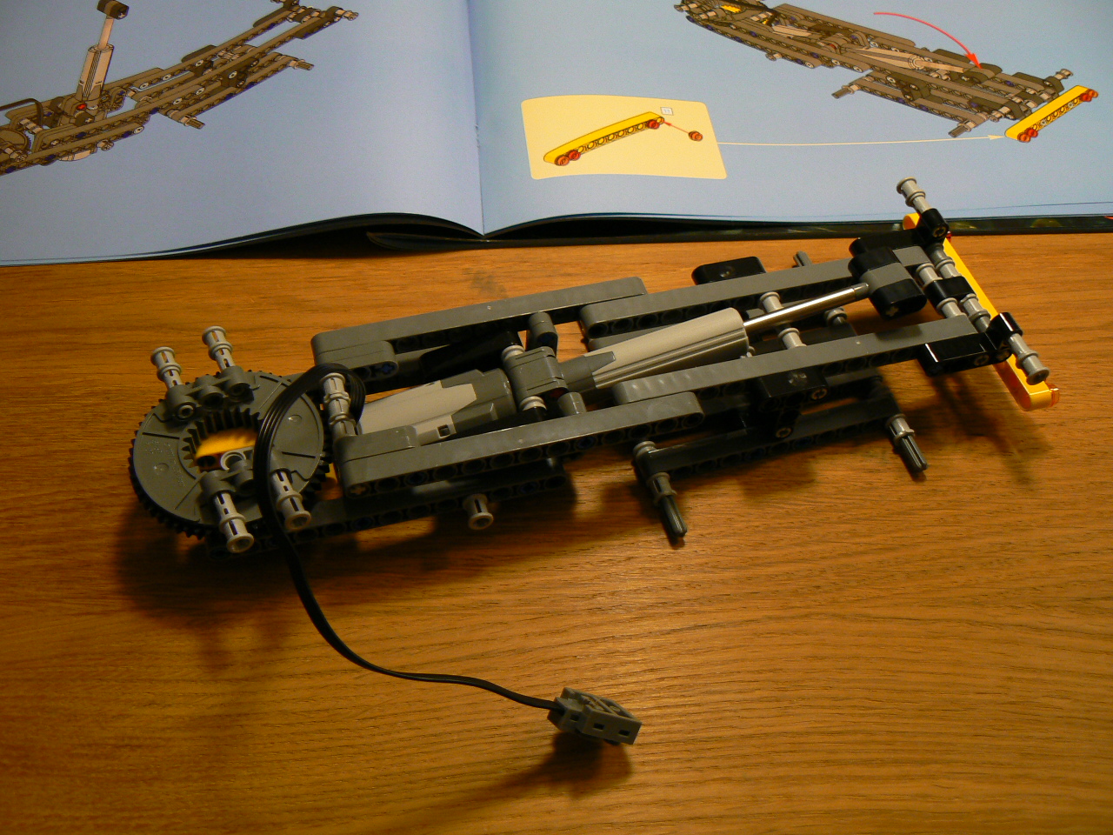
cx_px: 556
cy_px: 418
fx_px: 1157
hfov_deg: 51.4
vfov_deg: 39.7
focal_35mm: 36
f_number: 2.8
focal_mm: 6
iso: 100
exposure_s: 1/5
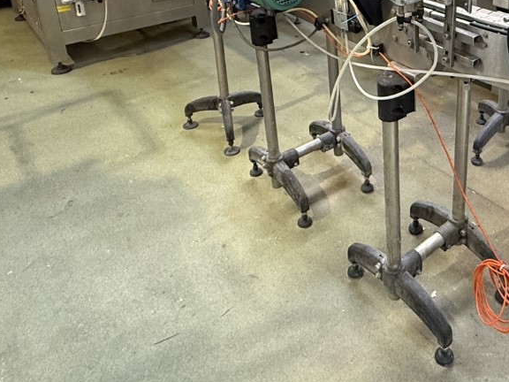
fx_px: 515
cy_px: 21
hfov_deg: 49.6
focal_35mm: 35
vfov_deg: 37.4
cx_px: 405
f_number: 2.2
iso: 400
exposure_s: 1/50
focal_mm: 2.22
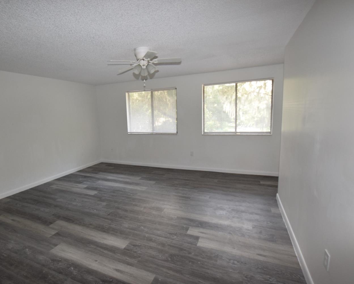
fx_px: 189
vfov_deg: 73.8
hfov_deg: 85.9
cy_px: 146
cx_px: 154
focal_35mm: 18
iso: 800
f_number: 5.6
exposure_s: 1/125
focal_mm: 10
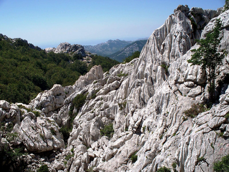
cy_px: 86
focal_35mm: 36
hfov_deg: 51.4
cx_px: 114
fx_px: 238
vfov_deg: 39.7
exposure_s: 1/500
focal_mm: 7.54
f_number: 5
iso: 64
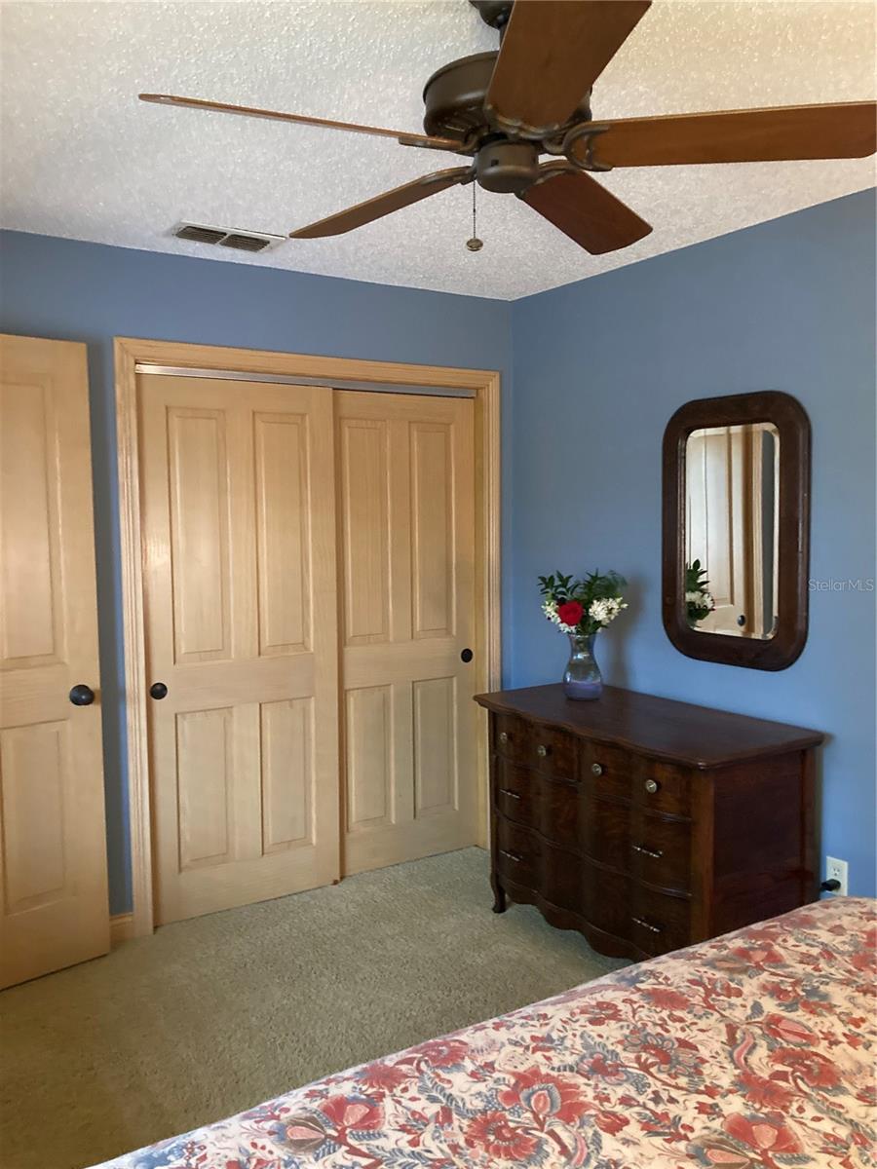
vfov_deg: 63.4
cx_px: 438
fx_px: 946
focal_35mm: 28
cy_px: 584
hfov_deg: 49.7
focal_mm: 3.99
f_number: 1.8
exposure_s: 1/30
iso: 640
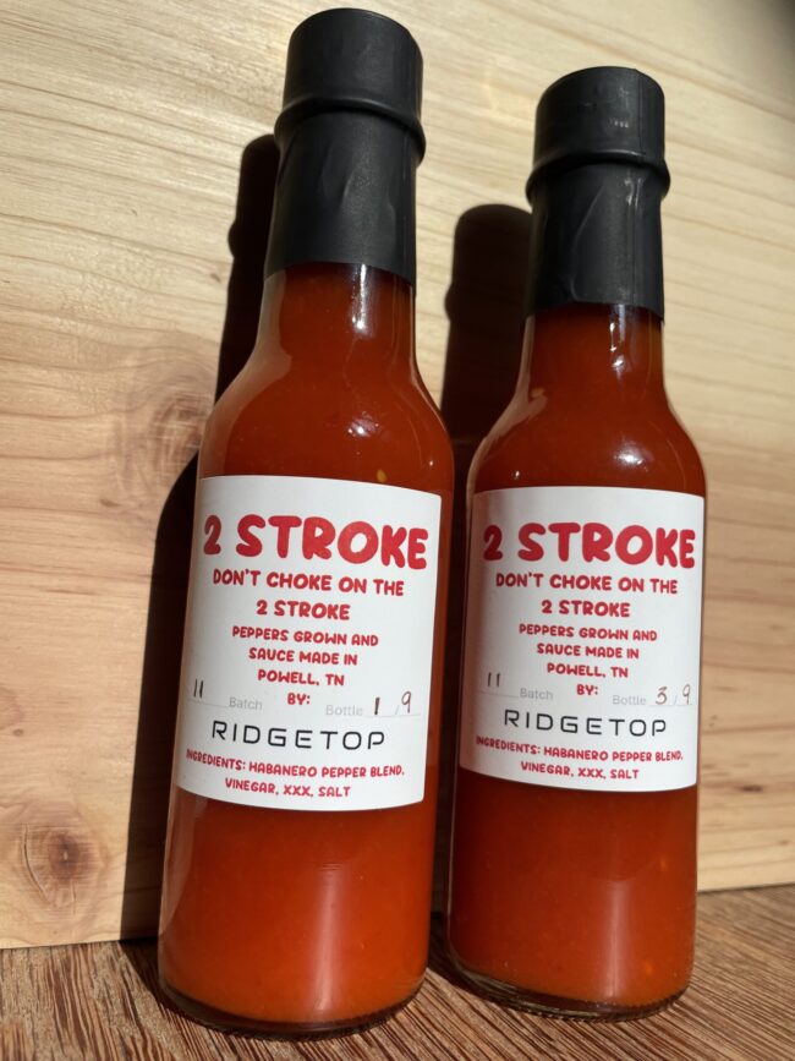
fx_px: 796
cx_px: 398
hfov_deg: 53.1
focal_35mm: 26
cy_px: 530
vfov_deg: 67.3
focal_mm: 4.2
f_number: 1.6
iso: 32
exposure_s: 1/5814
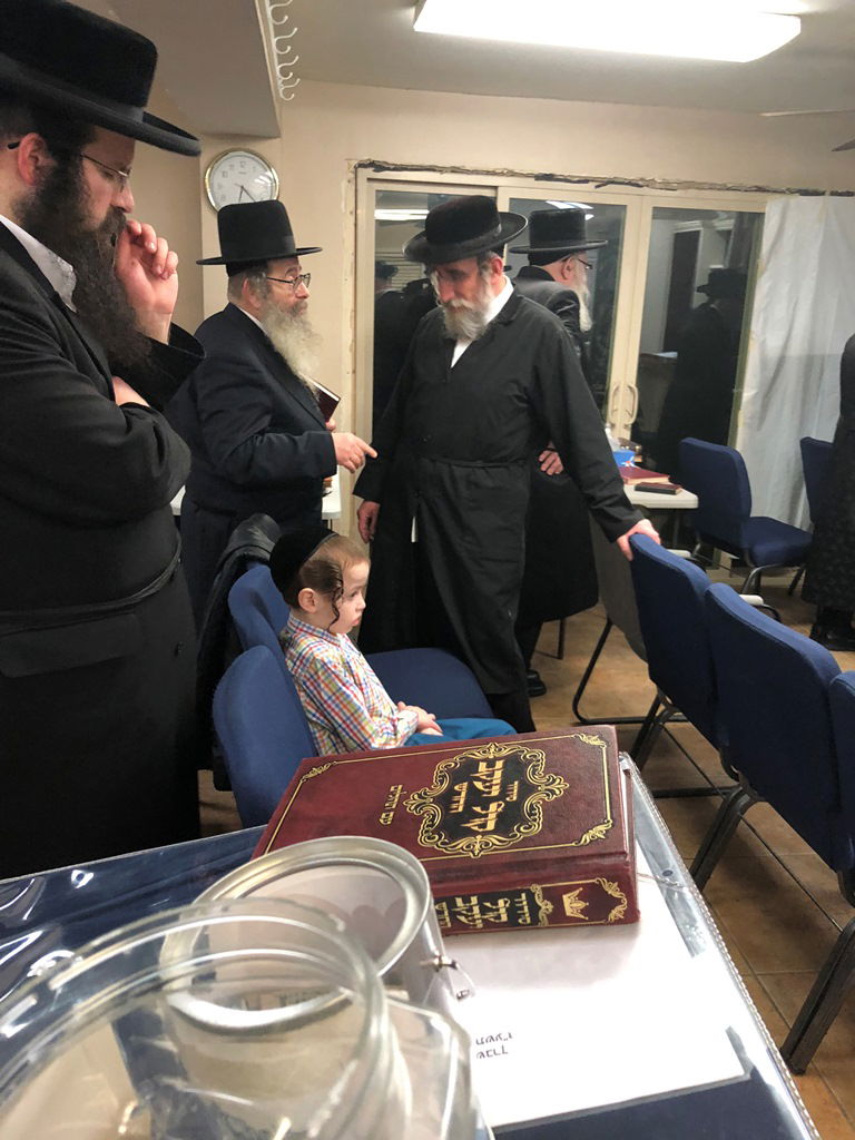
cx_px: 428
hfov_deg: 49.7
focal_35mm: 28
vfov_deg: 63.4
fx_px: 922
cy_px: 570
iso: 80
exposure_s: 1/15
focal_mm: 3.99
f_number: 1.8
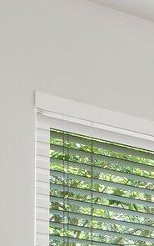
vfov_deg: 15.8
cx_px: 692
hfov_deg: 7.1
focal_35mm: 111
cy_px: 448
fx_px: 746
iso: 400
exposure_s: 1/1.25
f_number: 9
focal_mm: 10.5
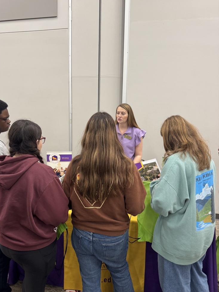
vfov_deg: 69.4
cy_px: 140
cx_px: 105
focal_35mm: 25
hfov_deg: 54.9
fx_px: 211
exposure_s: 1/60
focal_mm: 6.76
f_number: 1.78
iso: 160
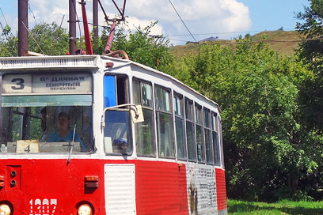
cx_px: 21
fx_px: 1292
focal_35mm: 144
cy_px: 43
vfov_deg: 9.5
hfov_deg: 14.1
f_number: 6.3
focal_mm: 18.02
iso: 125
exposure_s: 1/500
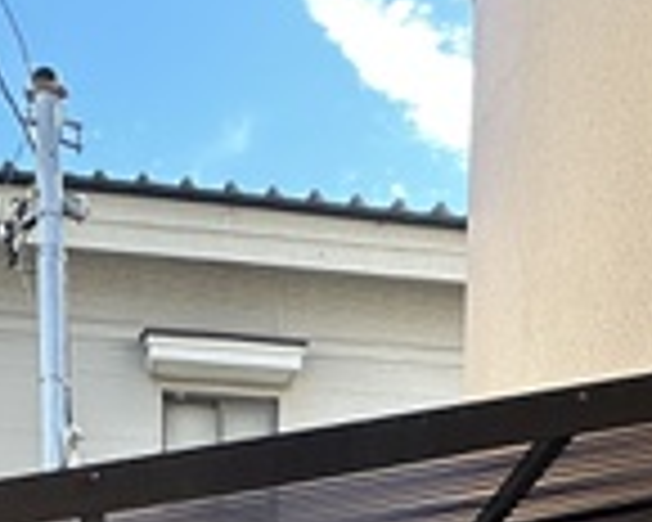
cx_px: 234
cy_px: 1136
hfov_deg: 28.6
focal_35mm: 66
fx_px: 1274
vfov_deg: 16.0
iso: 40
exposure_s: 1/171
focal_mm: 2.22
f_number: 2.2
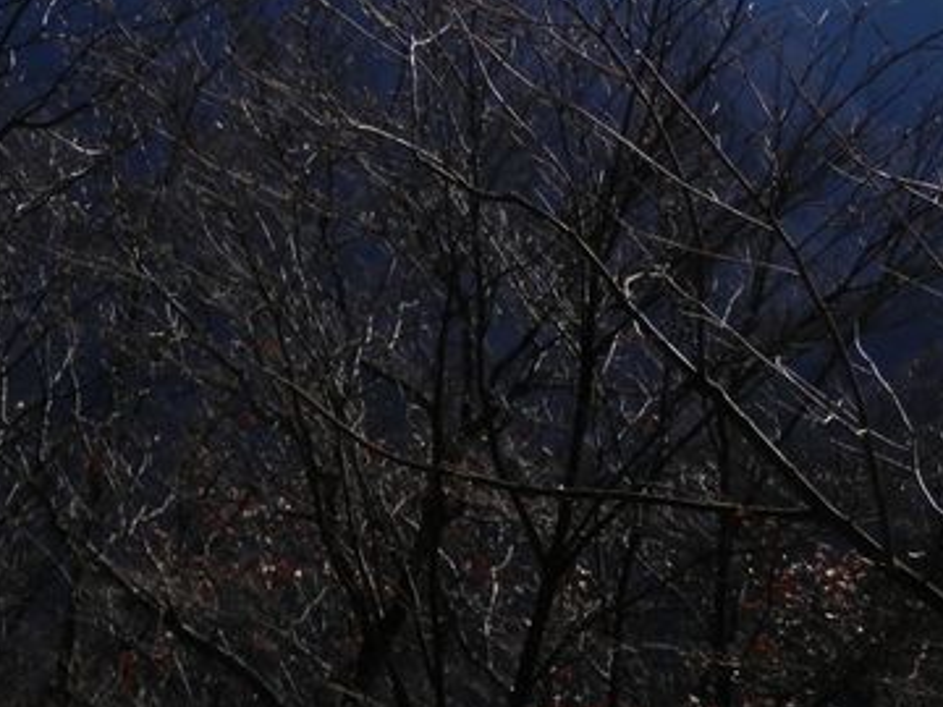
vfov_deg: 16.3
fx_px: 2425
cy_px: 13
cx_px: 574
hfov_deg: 22.0
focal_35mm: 89
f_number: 10.4
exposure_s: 1/200
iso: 80
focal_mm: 7.3
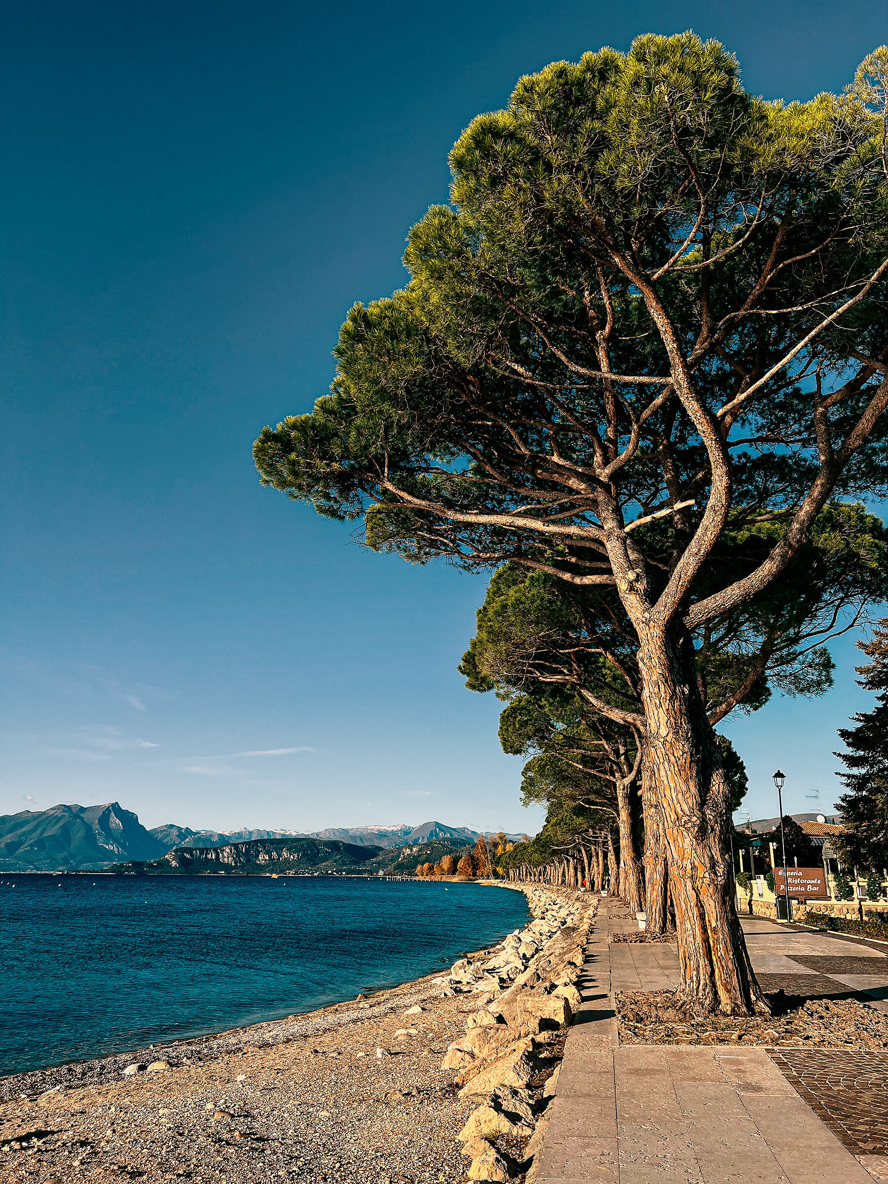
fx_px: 889
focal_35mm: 26
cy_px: 592
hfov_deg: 53.1
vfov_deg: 67.3
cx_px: 444
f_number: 1.5
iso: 50
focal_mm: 5.7
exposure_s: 1/3200
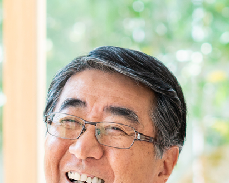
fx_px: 2630
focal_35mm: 388
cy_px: 222
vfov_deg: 4.0
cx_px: 42
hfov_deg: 5.0
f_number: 3.2
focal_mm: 85
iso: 320
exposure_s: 1/250
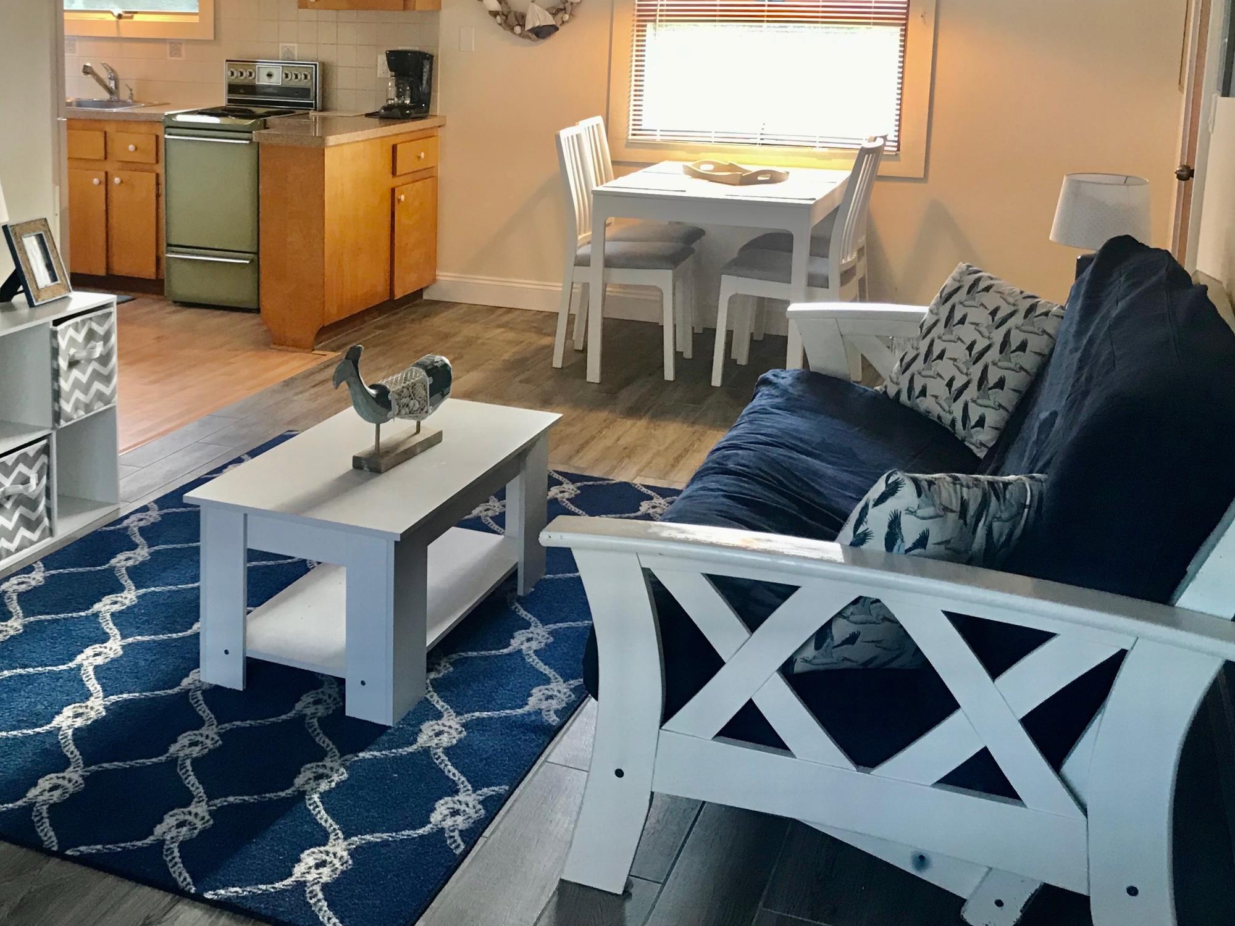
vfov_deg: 33.8
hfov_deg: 44.0
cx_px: 382
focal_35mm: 42
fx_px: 1498
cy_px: 255
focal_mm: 3.99
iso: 40
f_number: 1.8
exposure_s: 1/24
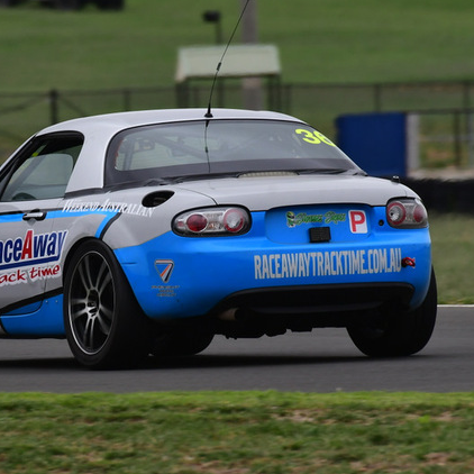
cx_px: 39
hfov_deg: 1.5
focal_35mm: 1208
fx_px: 18714
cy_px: 207
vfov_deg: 1.5
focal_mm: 500
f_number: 10
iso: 500
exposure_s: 1/640
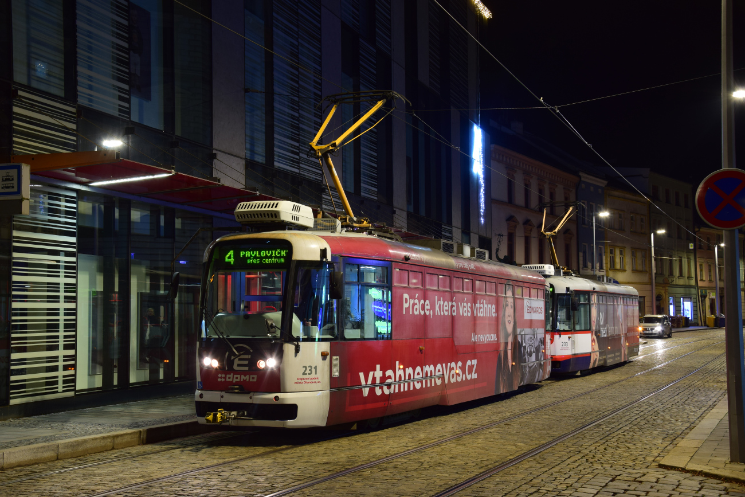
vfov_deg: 28.1
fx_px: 993
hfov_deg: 41.1
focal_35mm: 48
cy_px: 248
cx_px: 372
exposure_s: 1
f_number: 6.3
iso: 200
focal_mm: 32
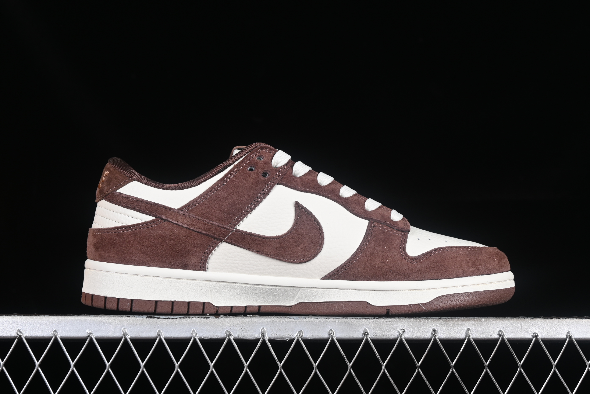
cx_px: 295
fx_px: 1229
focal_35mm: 75
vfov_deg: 18.2
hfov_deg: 27.0
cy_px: 197
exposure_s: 1/80
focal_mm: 50
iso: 160
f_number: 8
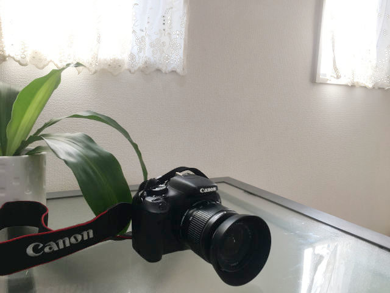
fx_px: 327
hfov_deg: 61.7
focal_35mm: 29
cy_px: 146
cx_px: 195
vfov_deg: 48.2
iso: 25
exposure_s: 1/120
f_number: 2.2
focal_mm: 4.15
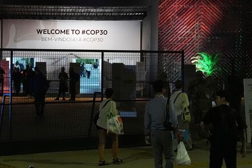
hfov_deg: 19.0
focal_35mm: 107
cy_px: 26
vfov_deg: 12.7
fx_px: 749
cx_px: 74
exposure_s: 1/320
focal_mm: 48
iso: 6400
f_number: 2.8
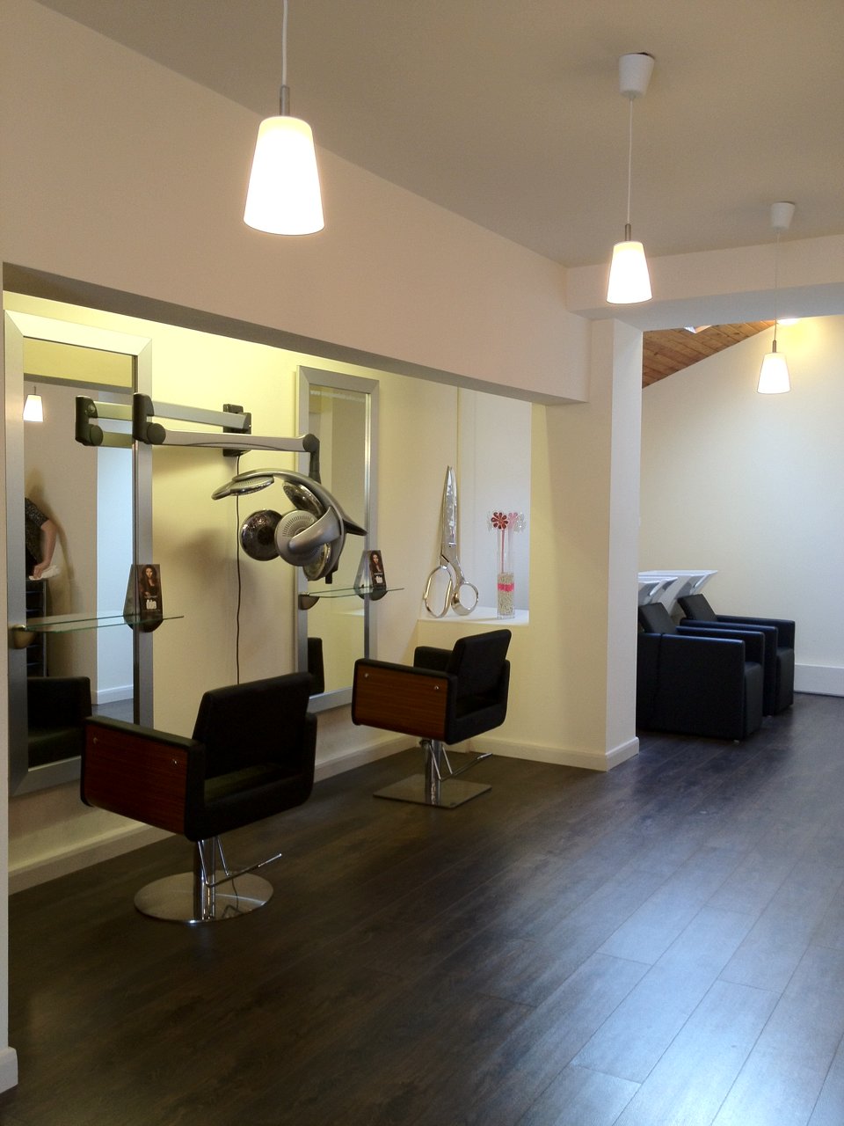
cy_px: 563
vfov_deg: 52.6
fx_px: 1138
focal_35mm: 35
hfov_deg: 40.7
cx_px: 422
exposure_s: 1/20
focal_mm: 4.28
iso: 100
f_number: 2.4
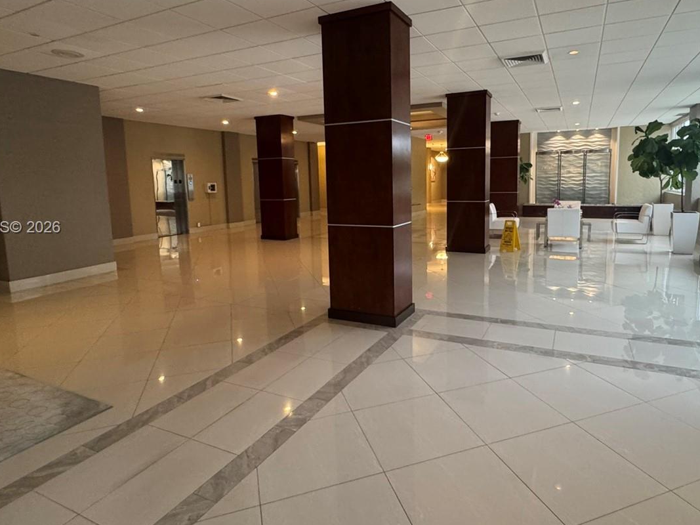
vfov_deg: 63.2
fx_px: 425
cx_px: 381
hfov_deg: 78.8
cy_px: 228
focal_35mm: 21
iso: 500
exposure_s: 1/60
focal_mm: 2.22
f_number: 2.2
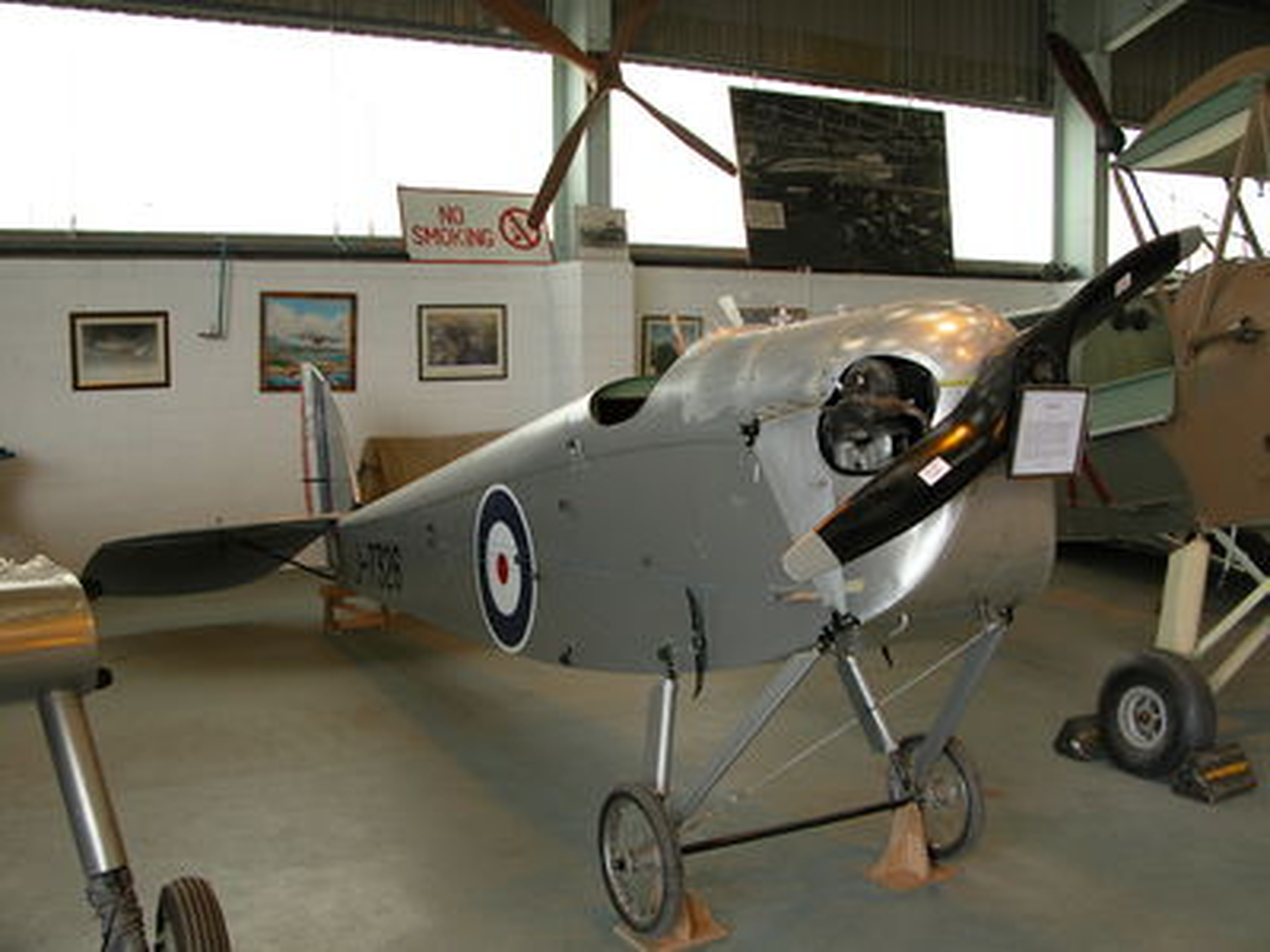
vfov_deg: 40.7
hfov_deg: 52.6
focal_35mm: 35
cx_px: 635
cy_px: 476
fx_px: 1284
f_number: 3.2
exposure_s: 1/63.3
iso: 100
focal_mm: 8.9
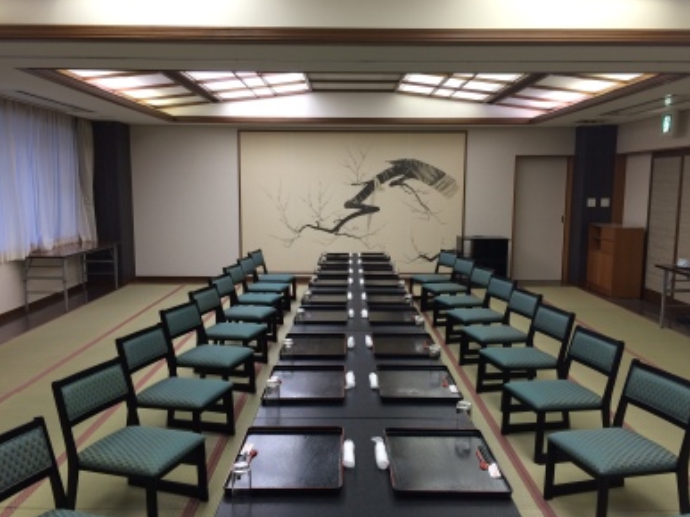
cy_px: 262
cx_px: 348
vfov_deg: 45.4
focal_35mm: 31
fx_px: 618
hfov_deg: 58.4
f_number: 2.2
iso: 50
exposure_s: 1/33
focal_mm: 4.12
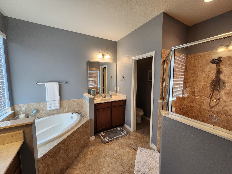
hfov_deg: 106.2
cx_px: 116
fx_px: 87
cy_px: 87
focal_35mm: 13
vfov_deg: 89.9
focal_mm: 2.2
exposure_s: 1/60
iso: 160
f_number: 2.2
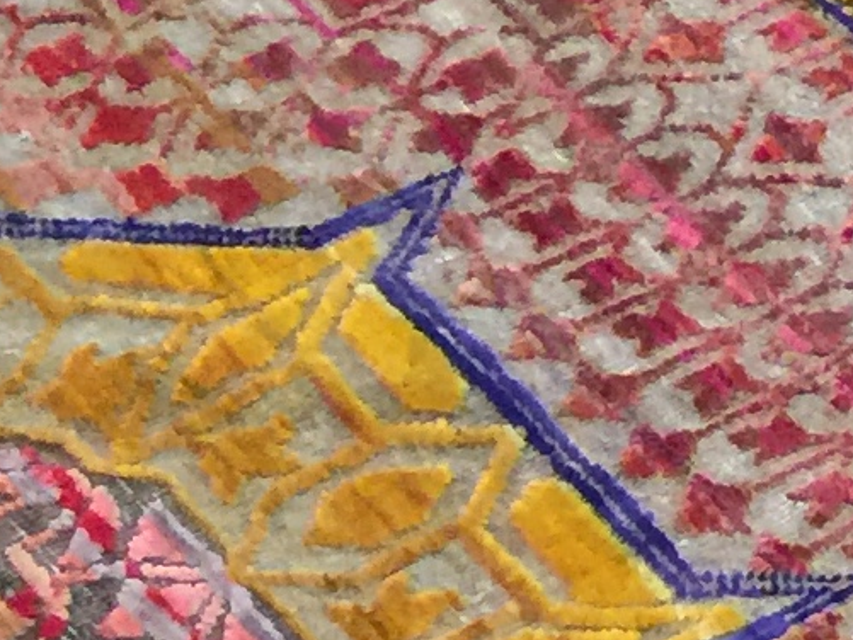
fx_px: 4658
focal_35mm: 189
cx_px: 2753
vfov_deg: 7.8
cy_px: 746
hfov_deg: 8.4
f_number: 2.2
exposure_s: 1/15
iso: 80
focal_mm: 4.15
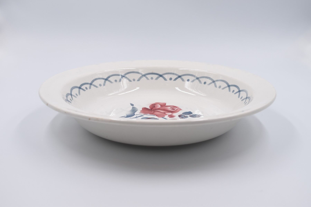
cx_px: 156
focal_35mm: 44
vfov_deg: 30.8
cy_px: 104
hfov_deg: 45.0
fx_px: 376
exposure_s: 1/200
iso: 200
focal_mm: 29
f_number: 5.6
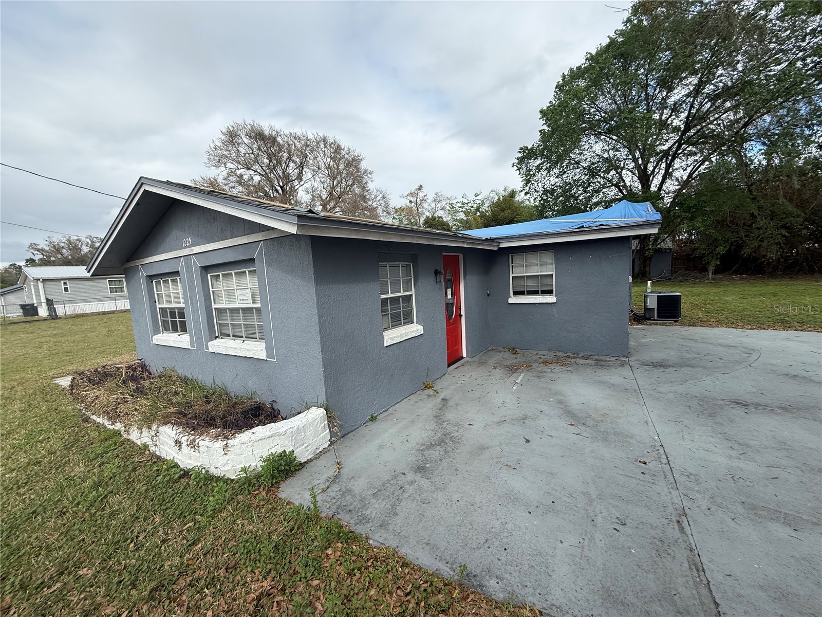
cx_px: 411
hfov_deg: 102.1
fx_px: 332
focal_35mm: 14
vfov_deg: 85.7
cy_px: 308
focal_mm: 2.22
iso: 50
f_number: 2.2
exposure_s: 1/1145
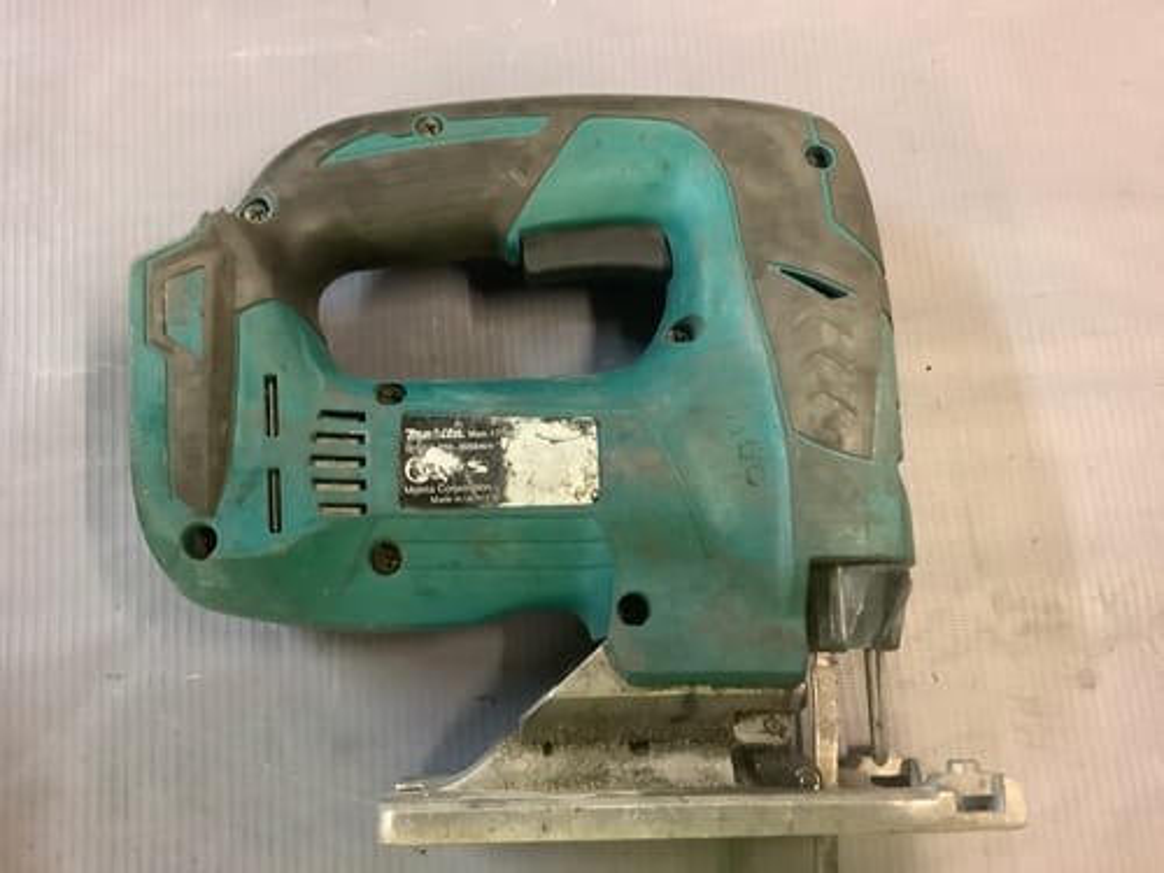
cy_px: 436
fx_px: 1042
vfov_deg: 45.4
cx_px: 582
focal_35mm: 31
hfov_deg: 58.4
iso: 400
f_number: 2.4
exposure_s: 1/25
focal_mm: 3.3
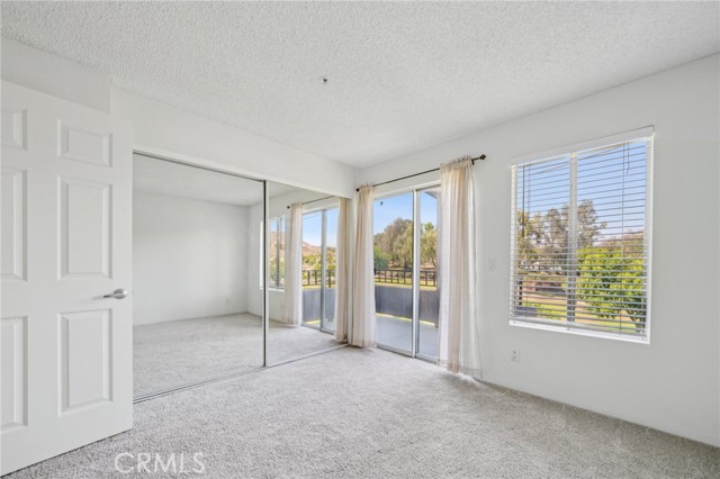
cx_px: 360
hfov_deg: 108.4
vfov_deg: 85.4
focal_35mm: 13
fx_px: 260
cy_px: 240
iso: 100
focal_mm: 13
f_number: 8
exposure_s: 1/30
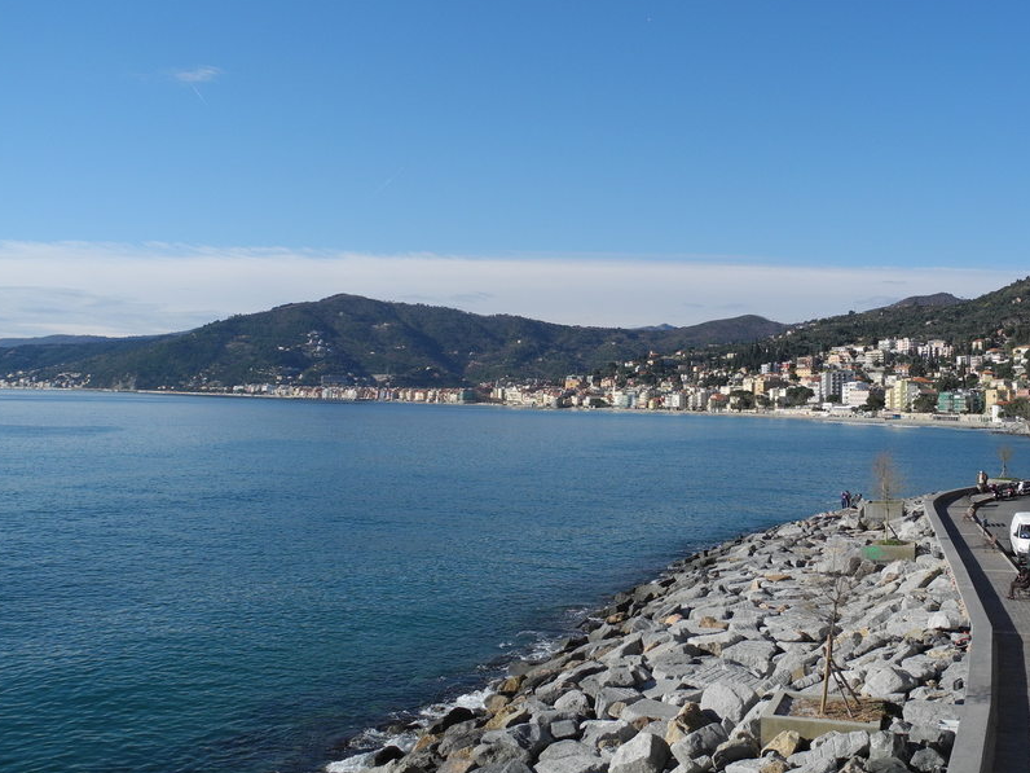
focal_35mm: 36
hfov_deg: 50.8
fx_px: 1071
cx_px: 644
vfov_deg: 39.5
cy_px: 302
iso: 100
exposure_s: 1/1000
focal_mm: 6
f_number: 4.5
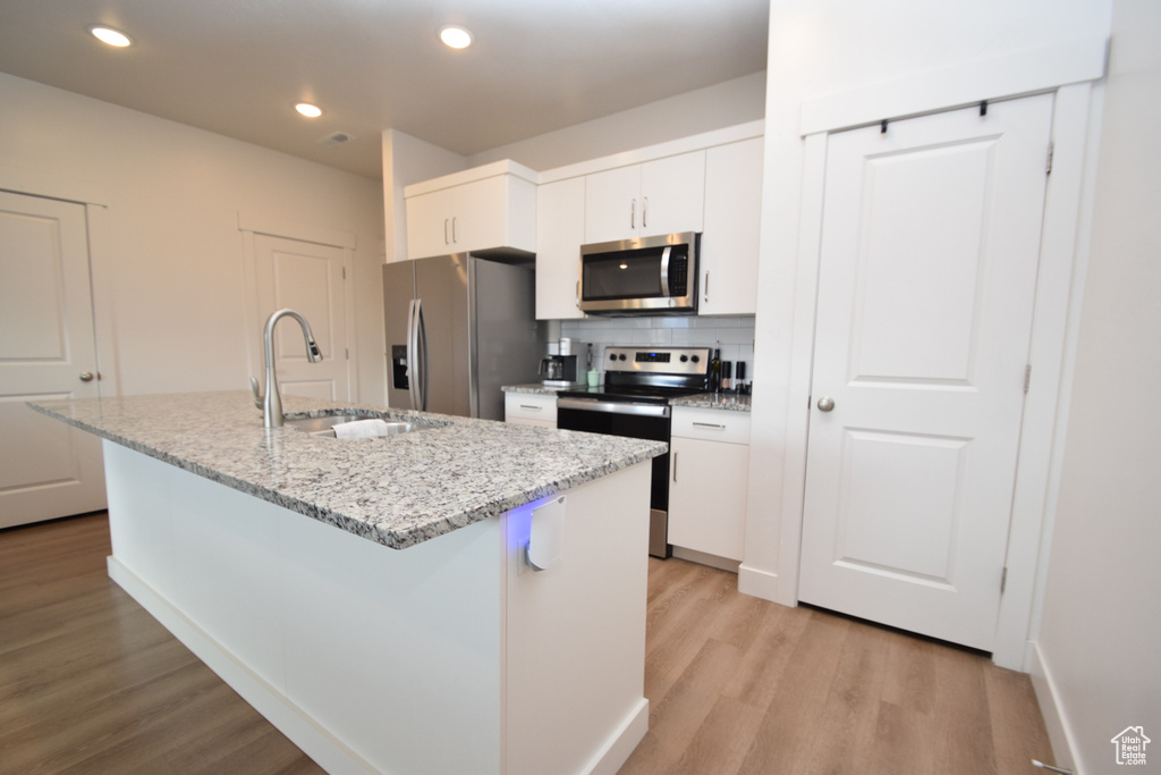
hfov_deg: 100.4
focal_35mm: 15
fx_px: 484
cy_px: 388
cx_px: 580
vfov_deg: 77.3
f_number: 5.6
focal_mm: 10
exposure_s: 1/125
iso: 800
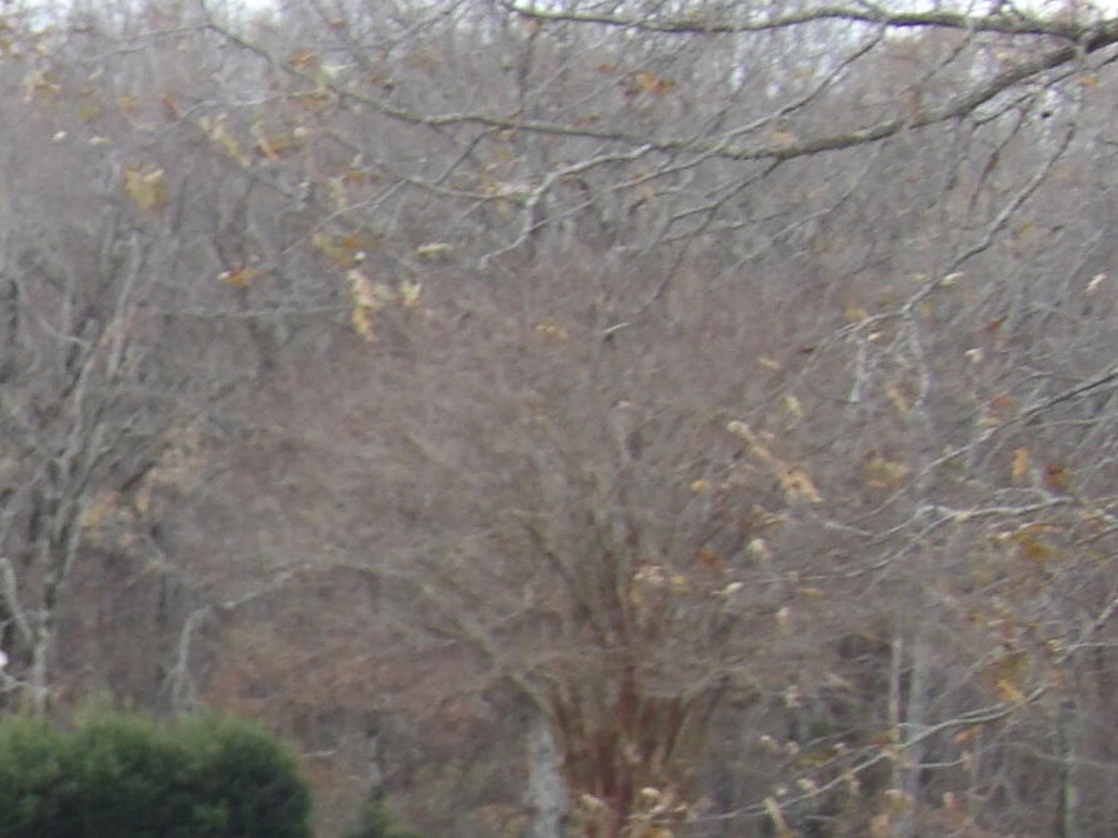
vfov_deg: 5.2
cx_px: -663
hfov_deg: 6.8
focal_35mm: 285
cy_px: 989
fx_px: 9203
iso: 171
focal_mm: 15.3
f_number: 4.1
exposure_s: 1/100
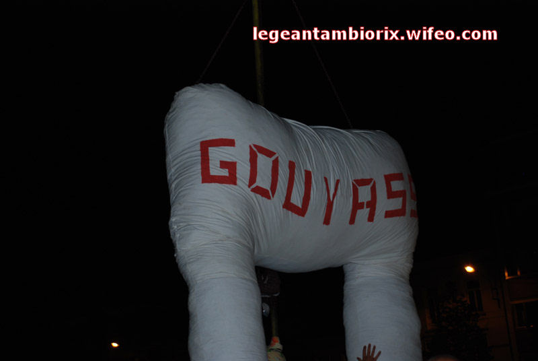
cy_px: 180
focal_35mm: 66
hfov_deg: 30.5
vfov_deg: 20.7
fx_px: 988
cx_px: 269
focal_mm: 44
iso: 200
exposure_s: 1/60
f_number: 4.8
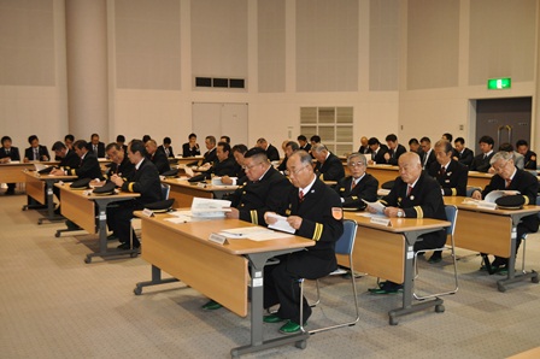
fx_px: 540
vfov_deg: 36.8
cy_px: 180
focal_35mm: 36
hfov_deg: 53.2
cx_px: 270
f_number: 4
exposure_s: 1/60
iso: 800
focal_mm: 24
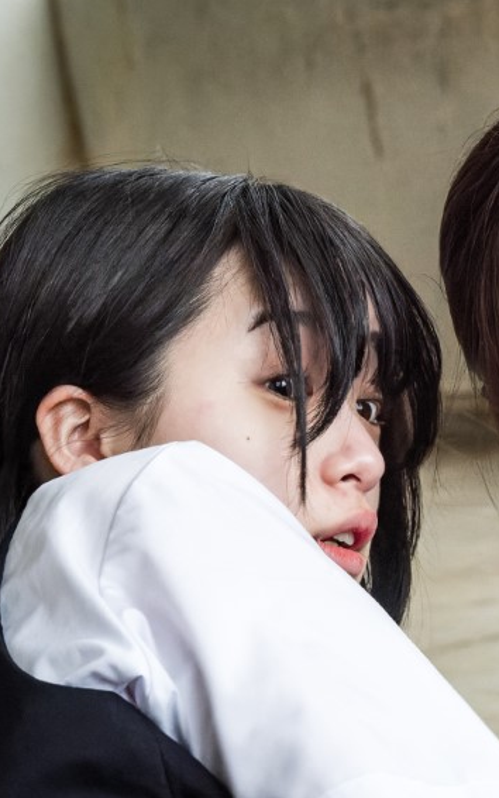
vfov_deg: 10.4
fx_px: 4371
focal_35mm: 201
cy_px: 417
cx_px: 616
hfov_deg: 6.5
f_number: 11
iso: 12800
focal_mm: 97
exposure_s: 1/180
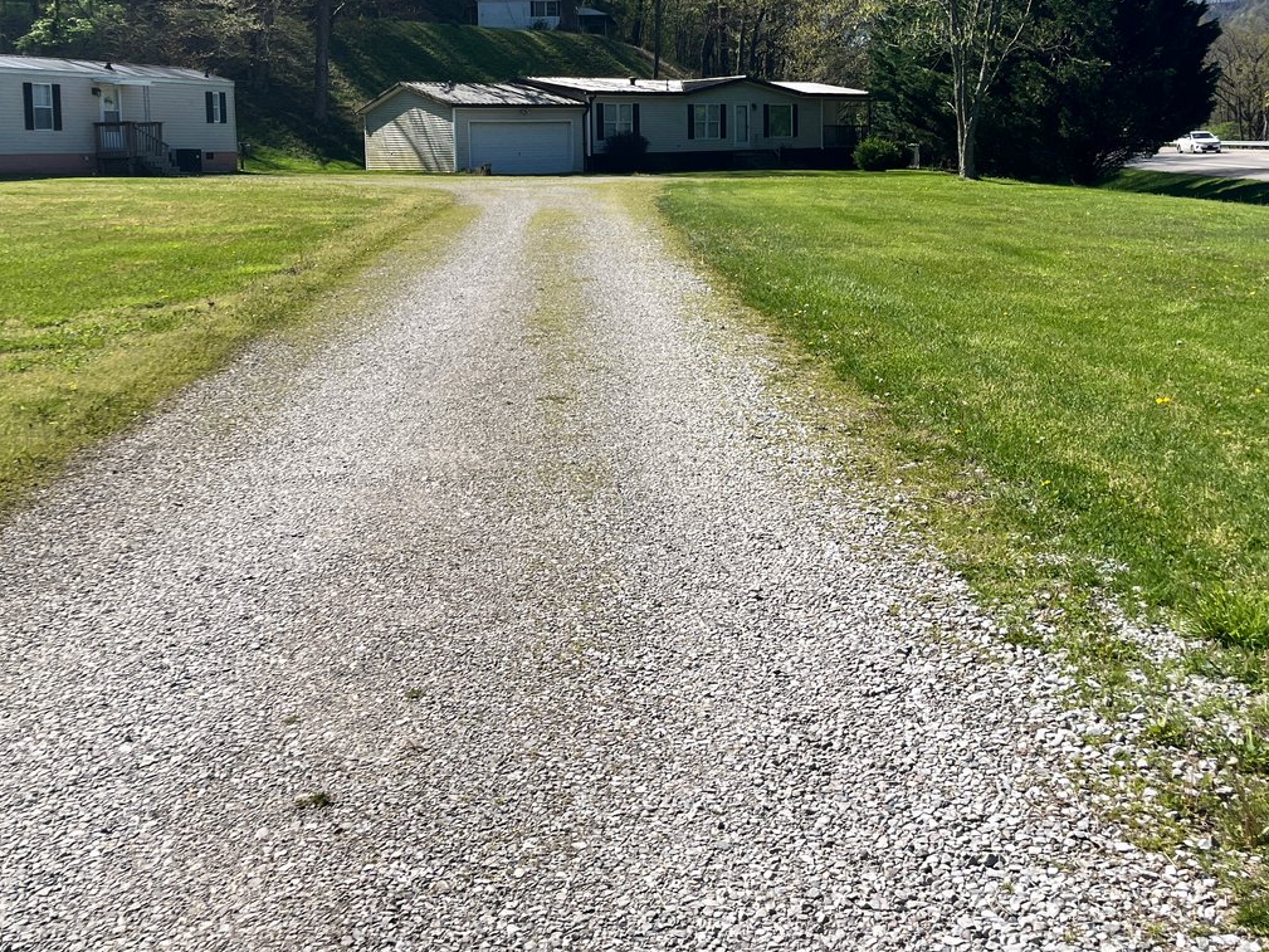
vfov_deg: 36.0
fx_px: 1430
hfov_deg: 47.8
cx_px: 558
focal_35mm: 39
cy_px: 246
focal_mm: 5.1
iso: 50
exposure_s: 1/3135
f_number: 1.6
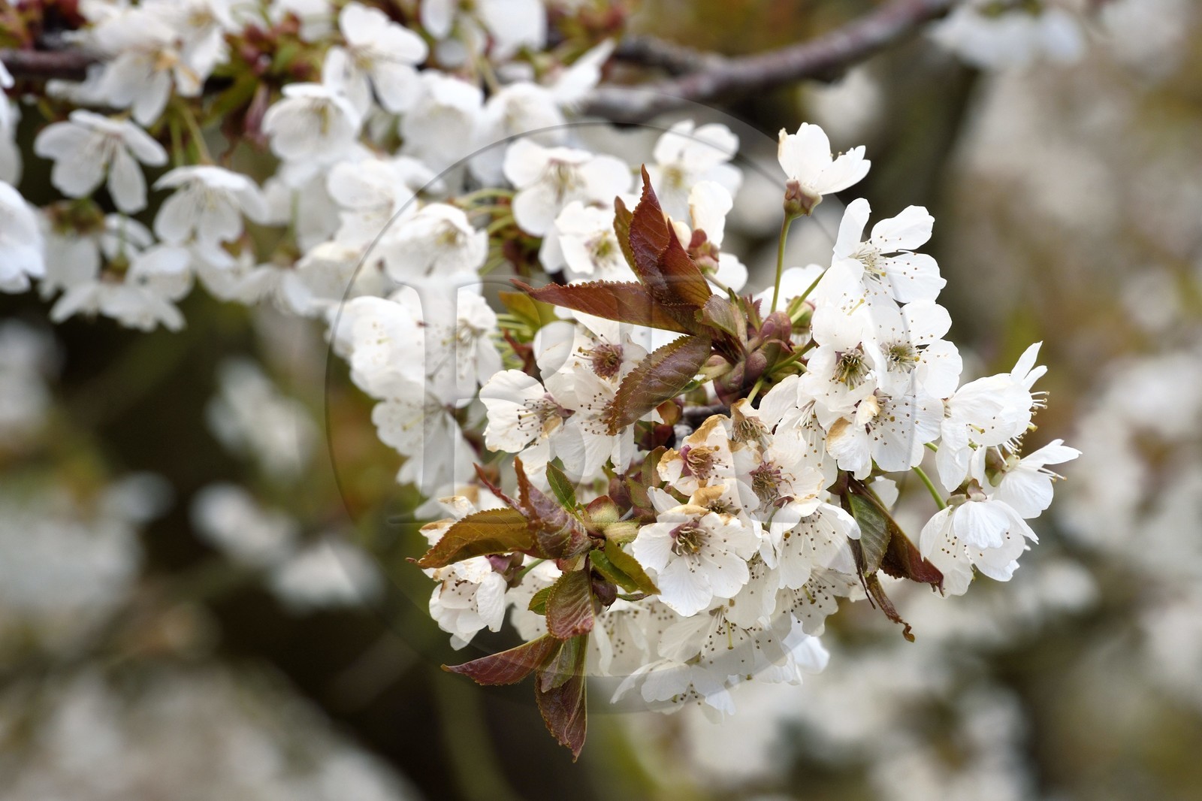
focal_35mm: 200
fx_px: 6676
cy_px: 400
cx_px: 601
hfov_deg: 10.3
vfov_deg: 6.9
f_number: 11
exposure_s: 1/160
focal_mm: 200
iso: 400
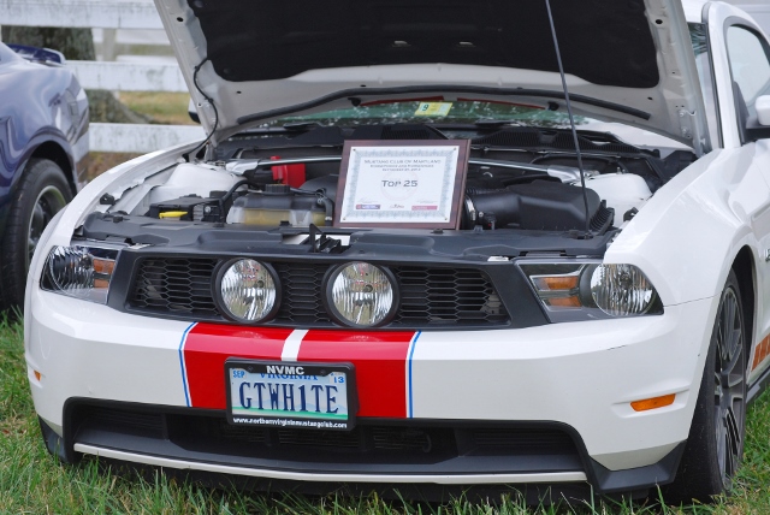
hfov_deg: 18.2
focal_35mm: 112
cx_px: 385
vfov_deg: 12.2
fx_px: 2408
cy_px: 258
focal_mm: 75
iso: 200
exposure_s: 1/500
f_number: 5.6
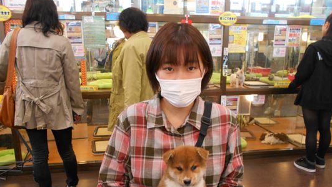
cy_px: 122
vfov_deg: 36.4
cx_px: 171
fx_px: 282
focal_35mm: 32
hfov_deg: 61.0
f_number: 3.2
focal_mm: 4.6
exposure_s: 1/30
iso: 320
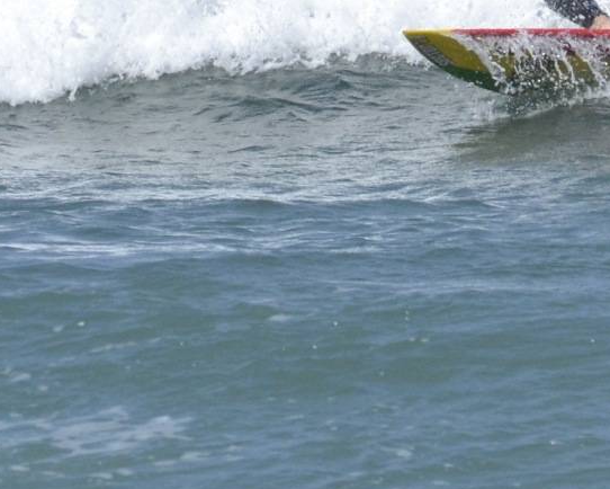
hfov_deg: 1.1
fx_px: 32418
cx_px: 389
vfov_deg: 0.9
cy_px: -308
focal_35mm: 1795
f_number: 11
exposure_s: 1/1600
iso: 800
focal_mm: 300
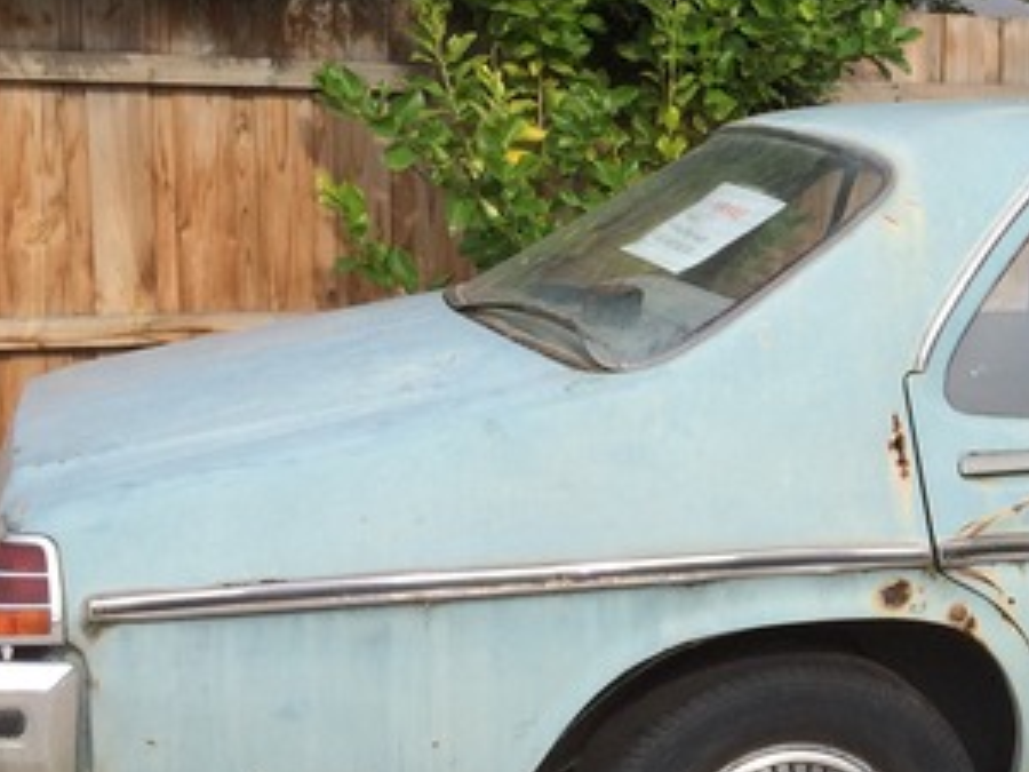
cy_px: 446
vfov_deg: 18.4
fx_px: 2378
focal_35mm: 80
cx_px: 1200
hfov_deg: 22.7
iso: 32
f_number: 2.2
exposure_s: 1/1466
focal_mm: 4.12
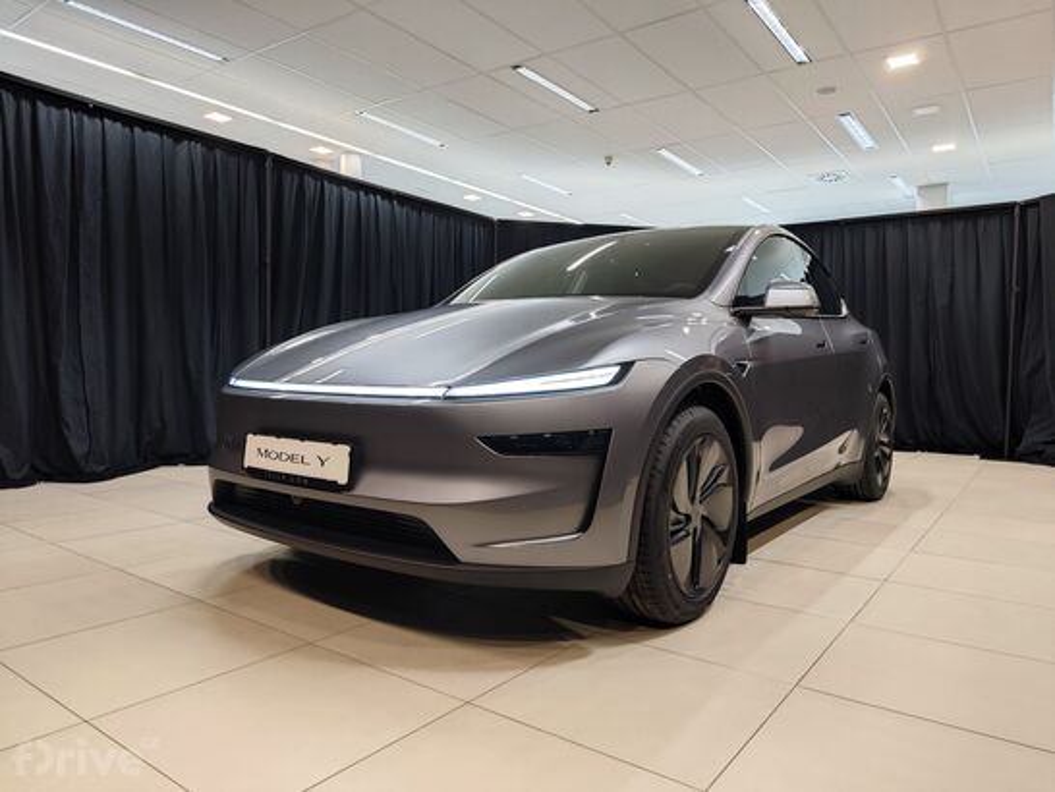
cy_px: 396
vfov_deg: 58.9
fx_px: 701
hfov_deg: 73.9
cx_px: 528
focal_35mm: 23
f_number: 2
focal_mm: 8.72
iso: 500
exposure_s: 1/50.1
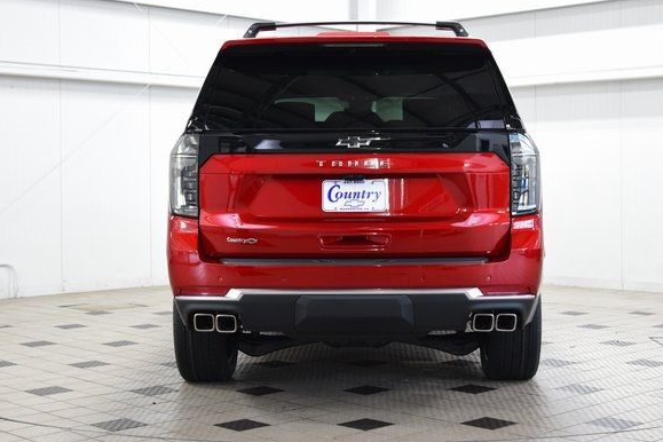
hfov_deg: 31.9
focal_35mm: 63
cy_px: 210
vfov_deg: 21.6
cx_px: 354
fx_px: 1160
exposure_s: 1/60
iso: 1600
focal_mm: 38
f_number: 4.5
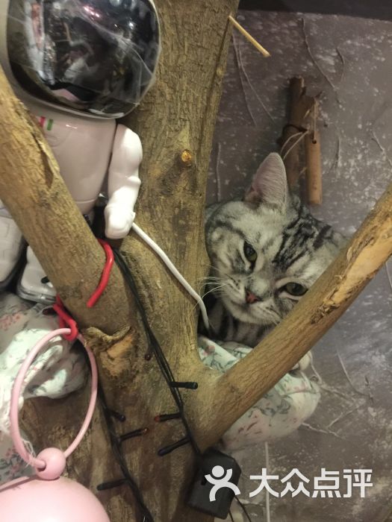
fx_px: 438
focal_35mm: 29
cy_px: 261
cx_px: 196
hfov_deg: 48.2
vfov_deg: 61.7
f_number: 2.2
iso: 125
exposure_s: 1/4
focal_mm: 4.15
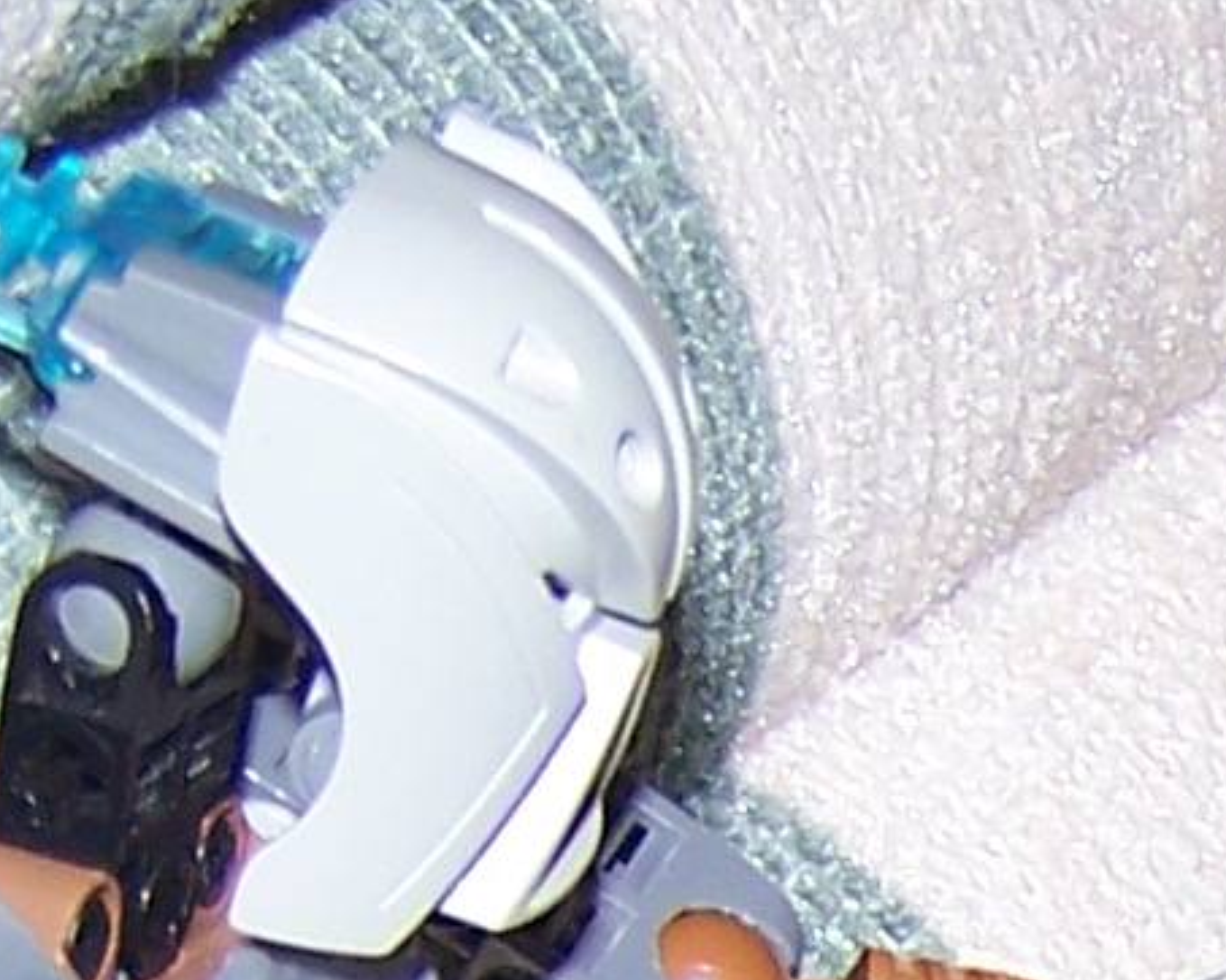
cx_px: 2154
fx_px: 7653
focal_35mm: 211
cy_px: 2436
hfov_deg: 8.8
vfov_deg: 6.9
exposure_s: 1/60
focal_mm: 6.3
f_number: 2.8
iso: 80
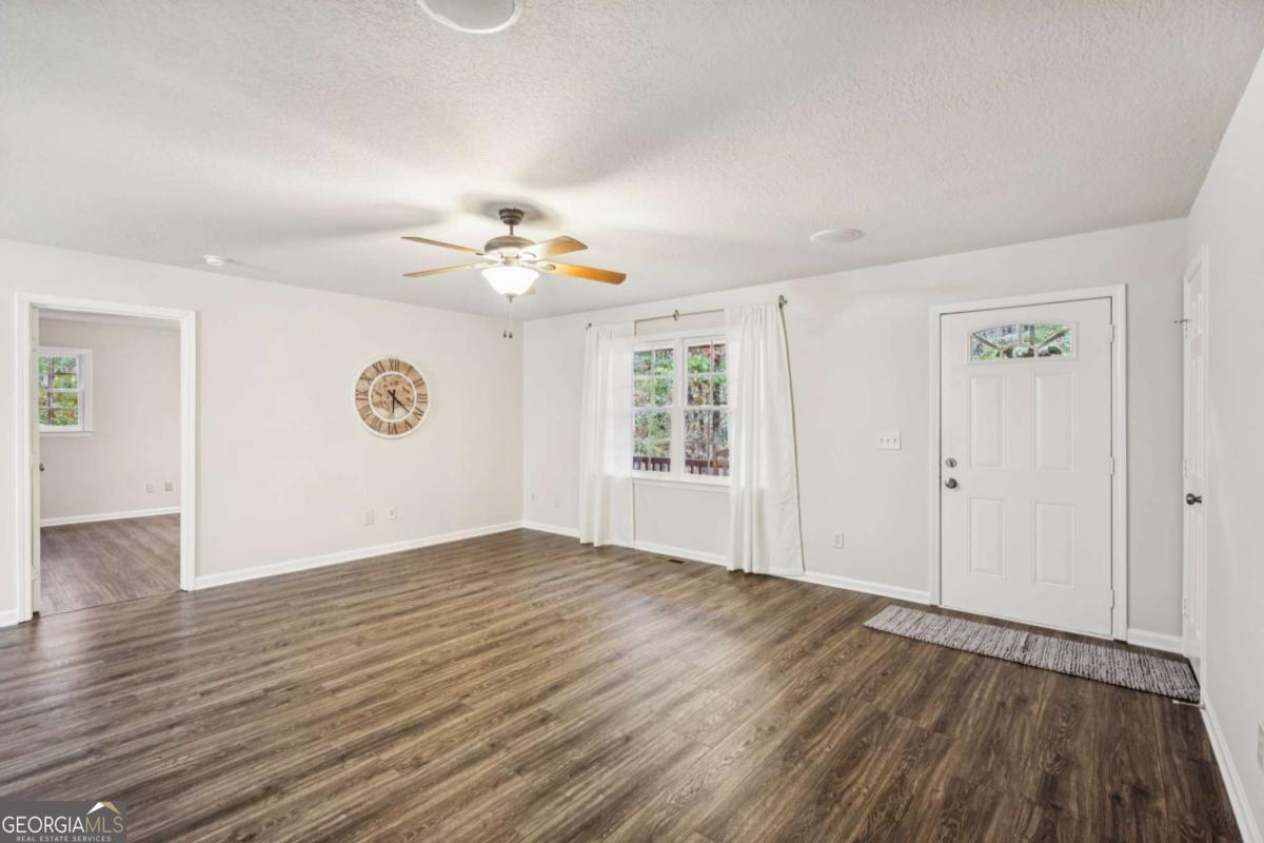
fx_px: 562
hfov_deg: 96.7
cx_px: 632
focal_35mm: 16
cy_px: 422
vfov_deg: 73.7
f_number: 5.6
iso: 400
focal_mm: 16
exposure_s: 1/13
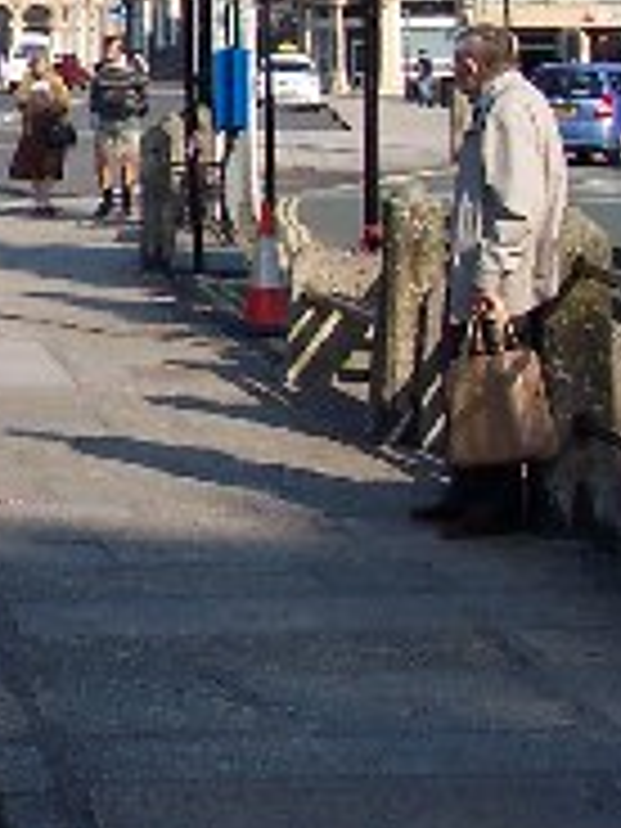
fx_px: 3038
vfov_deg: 15.1
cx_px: -432
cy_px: -97
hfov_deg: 11.0
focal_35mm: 127
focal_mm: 8
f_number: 4.8
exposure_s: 1/500
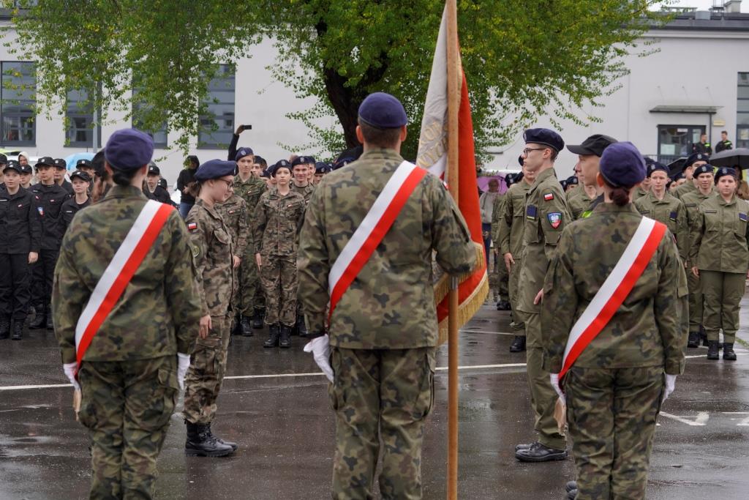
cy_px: 250
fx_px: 1498
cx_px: 374
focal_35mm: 72
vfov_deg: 18.9
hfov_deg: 28.1
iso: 320
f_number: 5.6
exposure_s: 1/200
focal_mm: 72
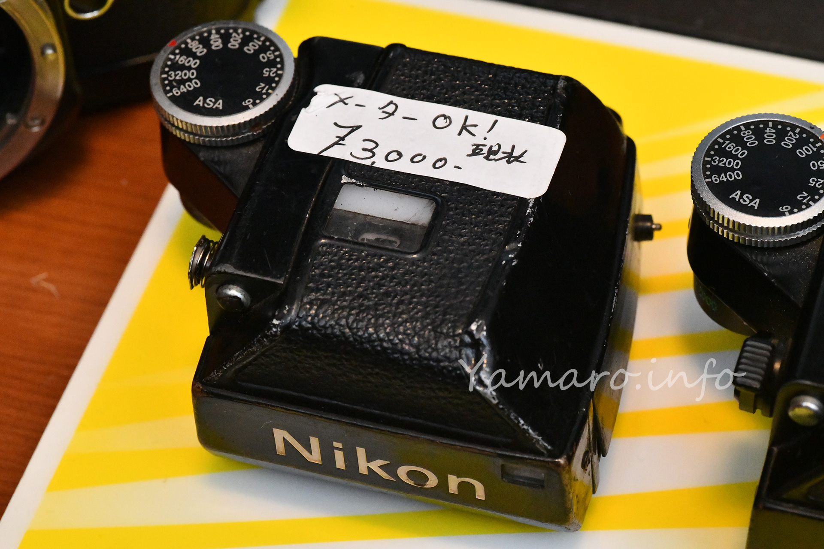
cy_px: 274
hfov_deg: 22.6
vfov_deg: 15.2
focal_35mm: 90
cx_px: 412
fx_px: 2060
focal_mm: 90
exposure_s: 1/100
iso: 16000
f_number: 16
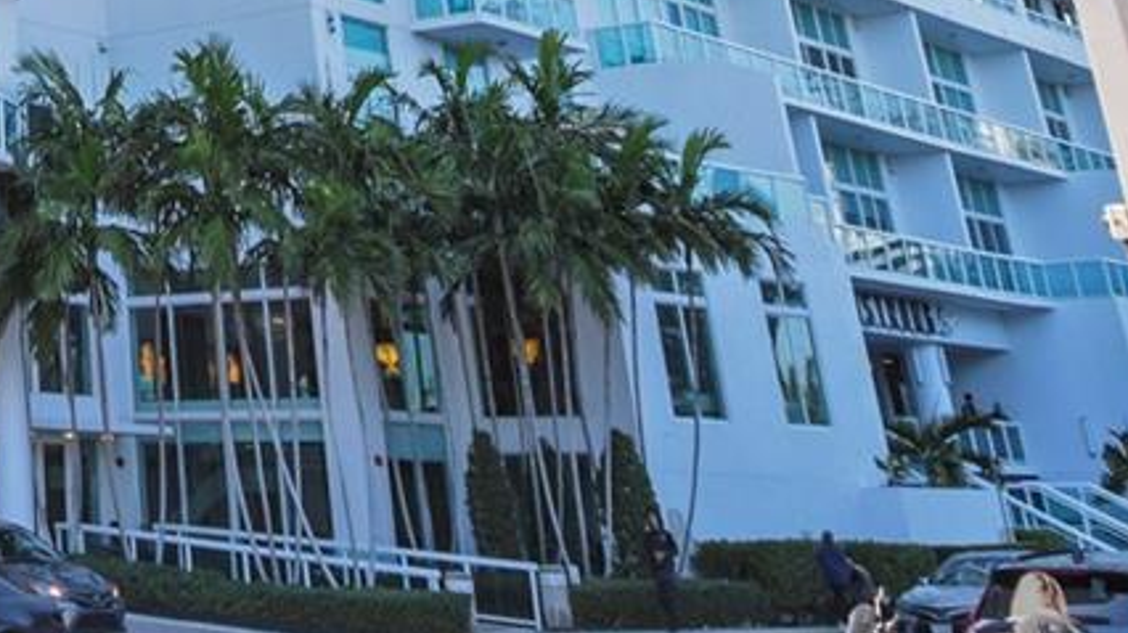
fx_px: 1942
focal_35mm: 65
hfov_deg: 28.1
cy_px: -707
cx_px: -246
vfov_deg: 14.6
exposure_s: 1/125
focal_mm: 11
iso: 250
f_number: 5.6
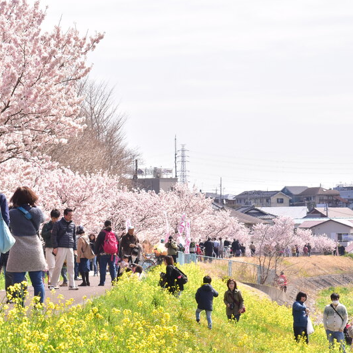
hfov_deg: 7.6
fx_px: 2665
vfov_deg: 7.6
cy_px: 176
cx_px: 95
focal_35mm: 231
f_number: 14
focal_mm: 120
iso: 400
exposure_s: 1/200
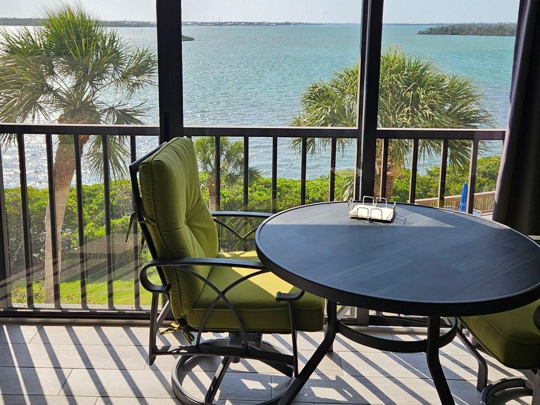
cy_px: 138
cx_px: 247
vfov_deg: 38.3
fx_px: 577
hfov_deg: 50.1
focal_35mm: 37
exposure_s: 1/541
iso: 25
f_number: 1.8
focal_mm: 5.4
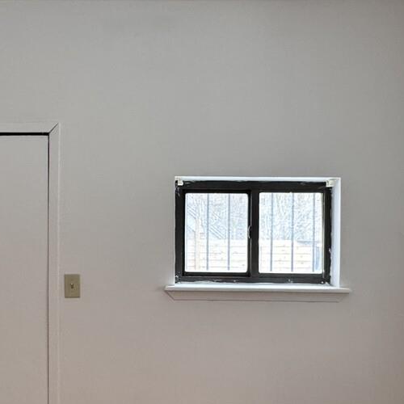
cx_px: 189
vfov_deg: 48.4
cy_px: 287
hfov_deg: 49.7
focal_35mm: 33
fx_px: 436
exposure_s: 1/99
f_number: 2.2
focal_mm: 2.22
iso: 200
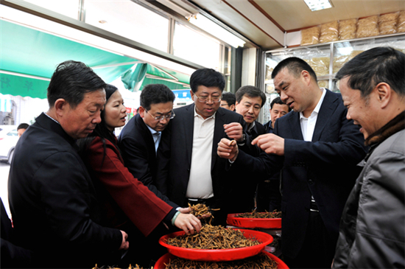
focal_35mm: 24
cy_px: 134
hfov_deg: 73.8
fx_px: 270
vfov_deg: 53.0
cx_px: 202
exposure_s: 1/125
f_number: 5
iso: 800
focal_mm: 24
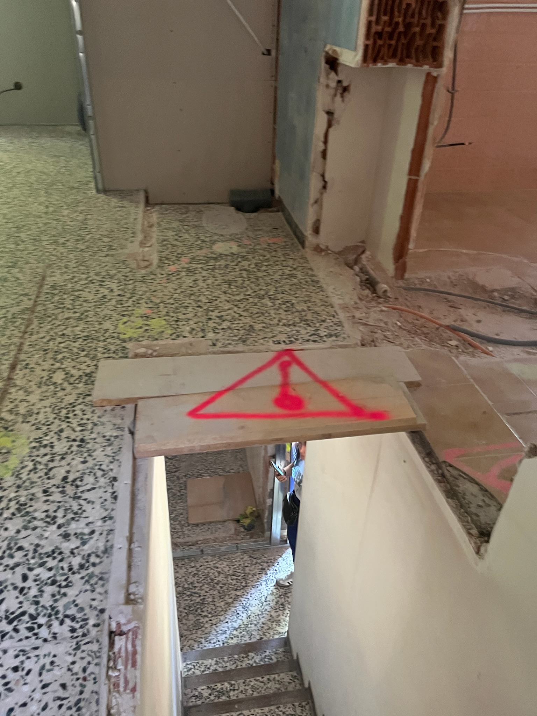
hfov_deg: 53.1
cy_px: 358
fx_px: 538
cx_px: 268
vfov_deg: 67.3
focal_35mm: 26
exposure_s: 1/42
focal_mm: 5.1
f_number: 1.6
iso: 500
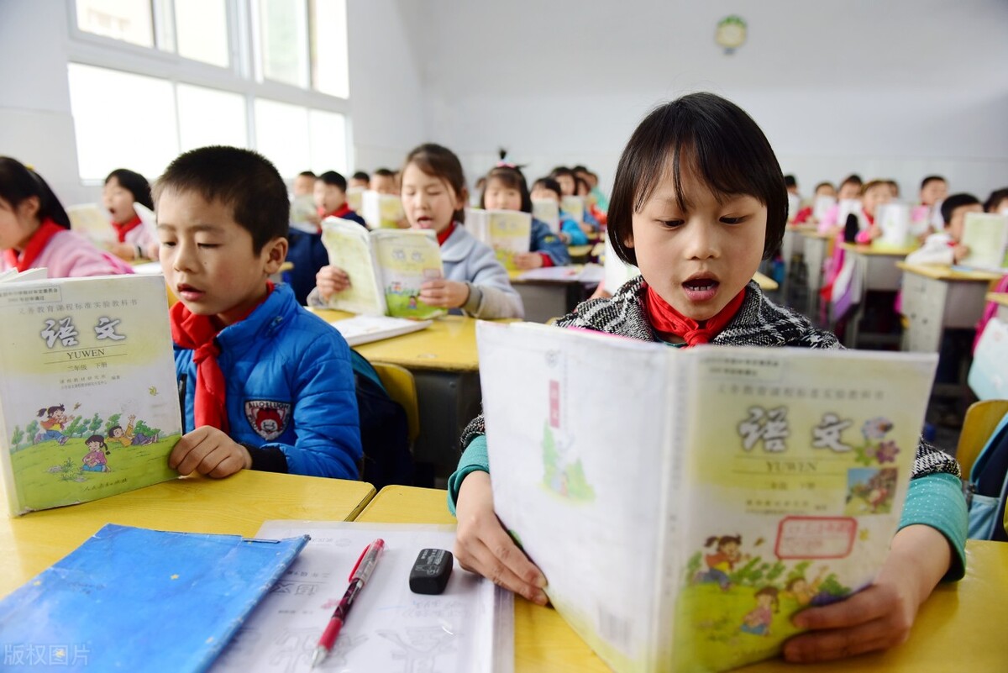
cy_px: 336
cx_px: 504
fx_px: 672
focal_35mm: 24
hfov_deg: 73.7
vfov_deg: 53.2
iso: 720
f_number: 3.5
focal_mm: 24
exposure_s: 1/100
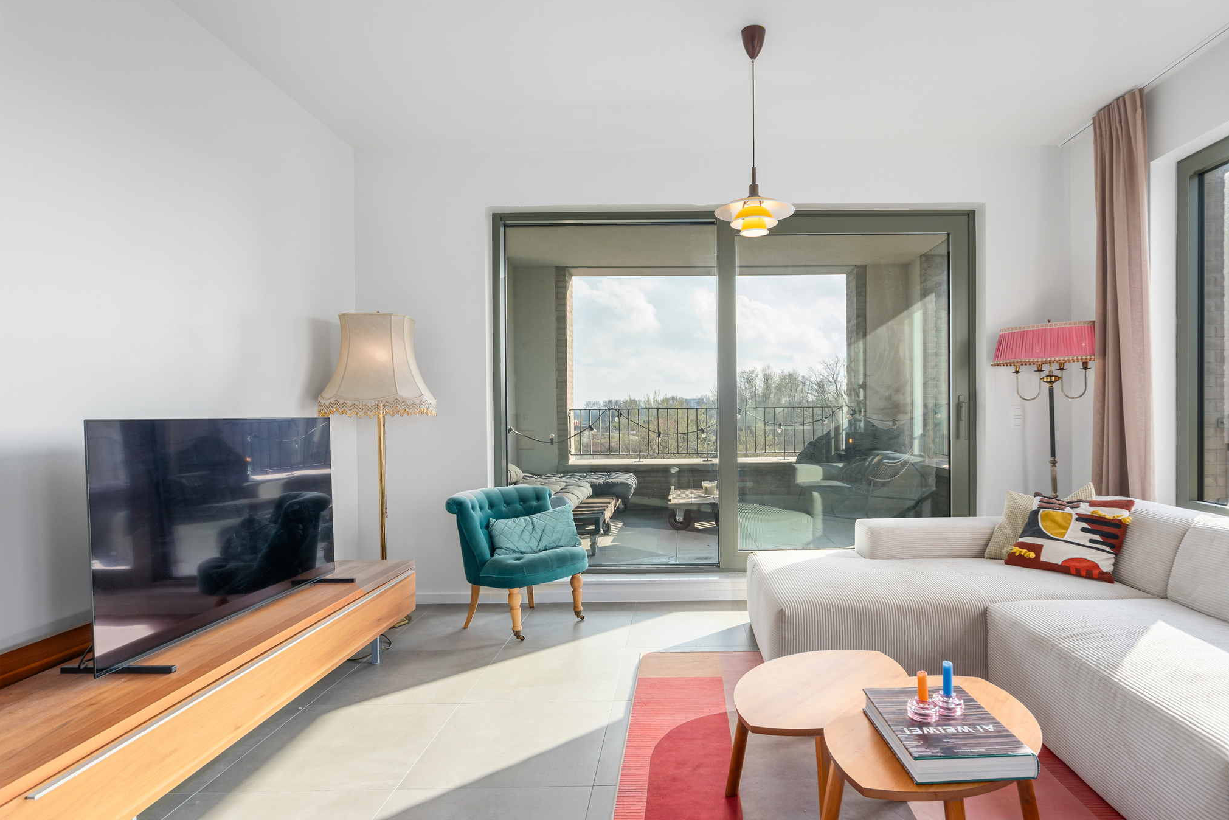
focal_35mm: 19
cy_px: 421
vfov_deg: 64.6
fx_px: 649
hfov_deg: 86.5
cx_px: 690
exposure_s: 1/250
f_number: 11
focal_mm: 16
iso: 250
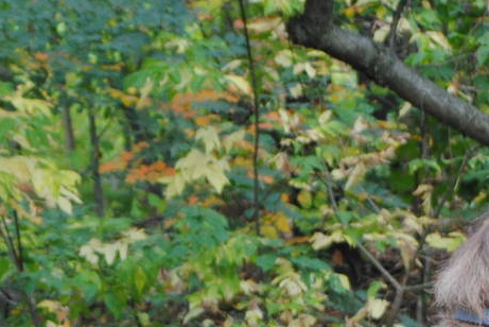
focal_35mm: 323
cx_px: 256
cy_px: 556
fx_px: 4390
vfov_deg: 4.2
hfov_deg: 6.4
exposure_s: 1/60
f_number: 4.2
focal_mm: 62
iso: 400
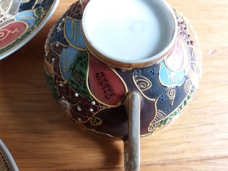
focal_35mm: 28
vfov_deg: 49.7
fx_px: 184
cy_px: 86
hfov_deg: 63.4
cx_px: 114
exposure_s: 1/20
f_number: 1.9
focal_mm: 3.7
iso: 160
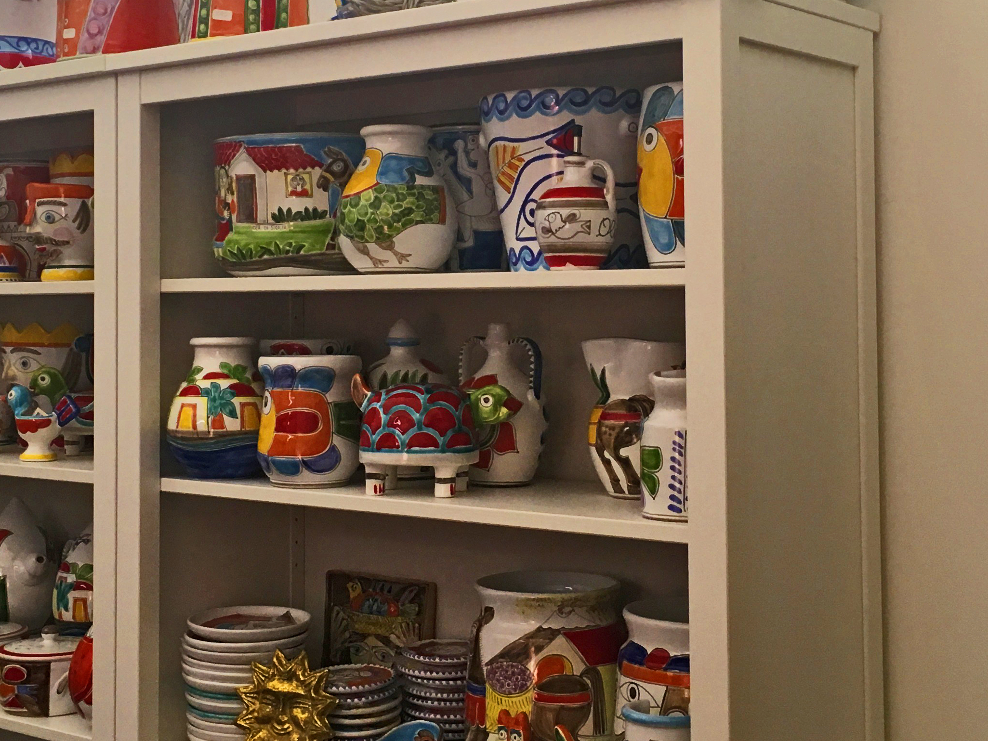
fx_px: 1627
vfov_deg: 25.5
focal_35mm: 57
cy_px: 232
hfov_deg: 33.7
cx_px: 429
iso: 100
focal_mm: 4.15
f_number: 2.2
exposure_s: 1/33
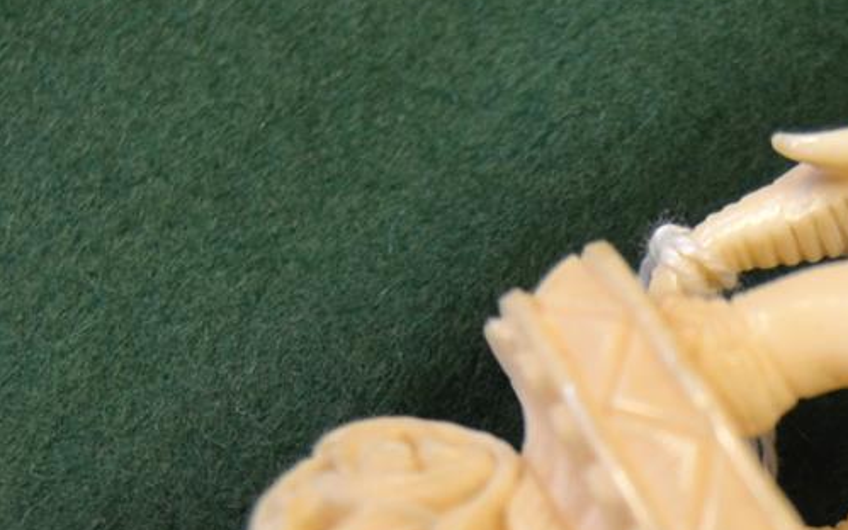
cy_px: 670
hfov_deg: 20.3
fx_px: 2265
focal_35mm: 98
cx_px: 921
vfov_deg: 12.9
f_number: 4
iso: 720
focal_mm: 20
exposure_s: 1/60
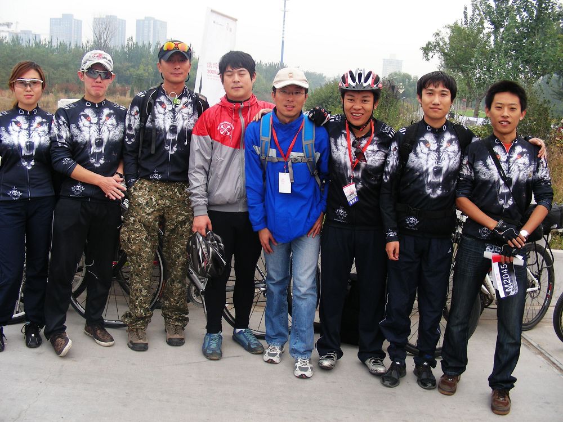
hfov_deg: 49.0
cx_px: 282
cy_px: 211
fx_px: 618
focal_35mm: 38
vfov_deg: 37.7
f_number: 3.5
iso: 50
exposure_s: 1/99.3
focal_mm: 6.3
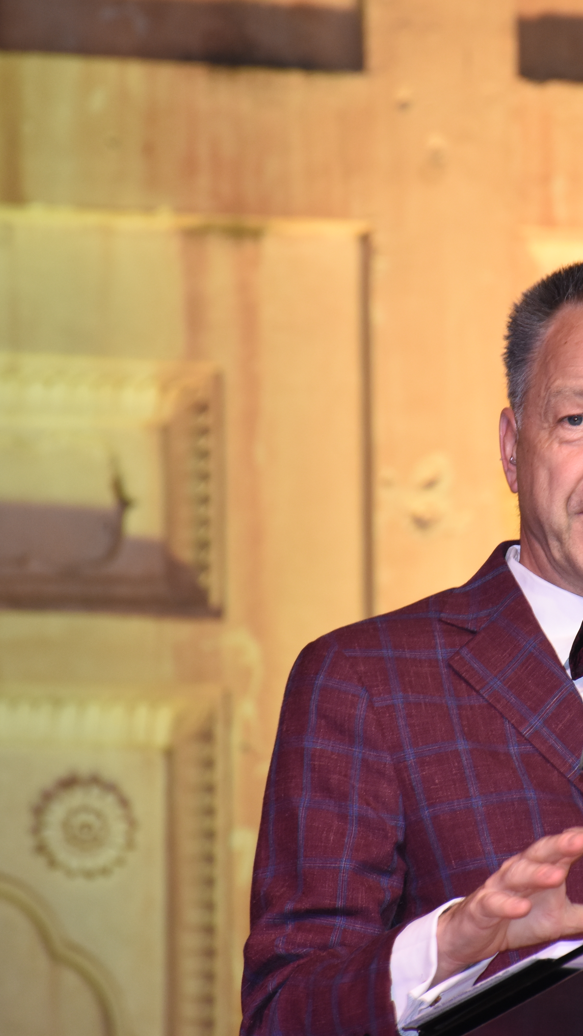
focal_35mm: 331
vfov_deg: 6.5
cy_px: 517
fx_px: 9096
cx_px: 572
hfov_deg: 3.7
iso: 800
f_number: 5.6
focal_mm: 140
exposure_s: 1/100
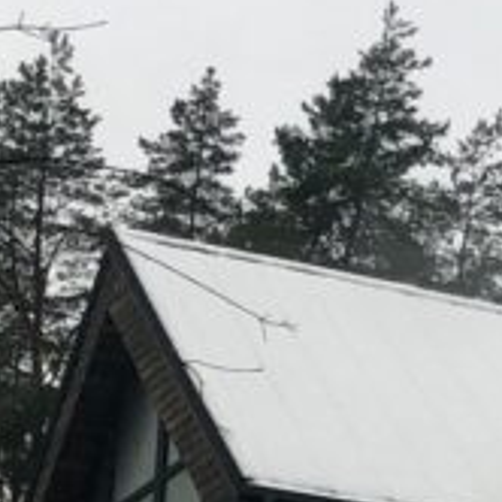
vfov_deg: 11.0
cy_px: 756
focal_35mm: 153
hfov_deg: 11.1
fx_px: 2510
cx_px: 714
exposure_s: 1/159
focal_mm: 4
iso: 32
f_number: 1.8
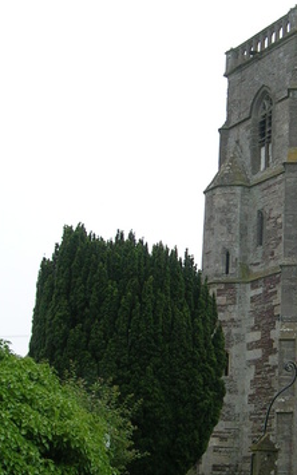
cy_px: 235
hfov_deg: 18.9
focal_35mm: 68
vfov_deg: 30.2
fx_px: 880
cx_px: 245
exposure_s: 1/529
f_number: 4.8
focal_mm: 5.4
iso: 71
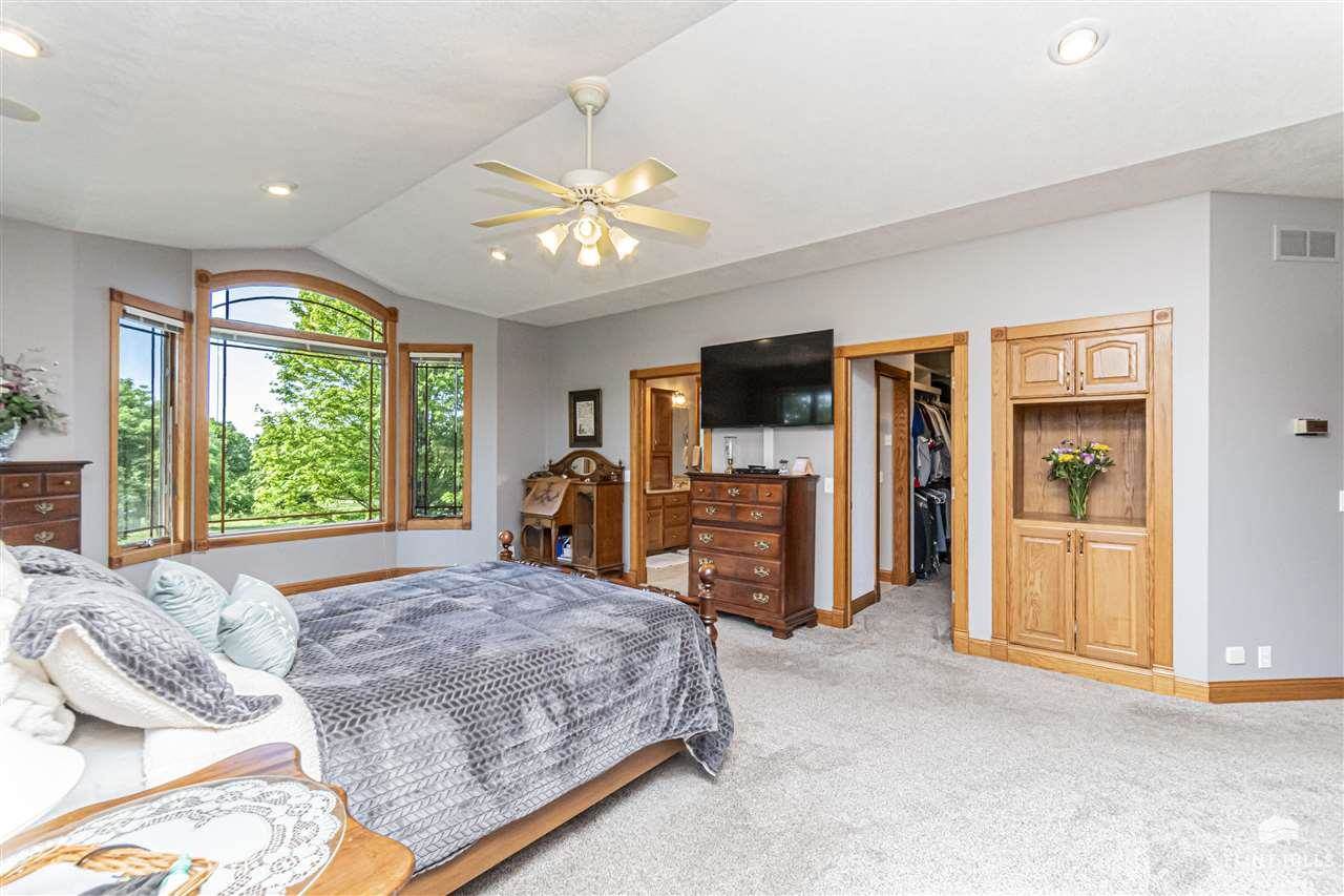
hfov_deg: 100.4
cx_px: 672
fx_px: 560
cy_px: 448
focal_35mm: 15
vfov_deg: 77.3
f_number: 13
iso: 1250
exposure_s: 1/60
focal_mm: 10
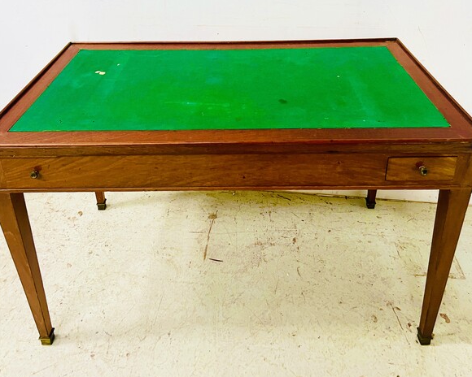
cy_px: 193
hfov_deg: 62.2
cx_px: 232
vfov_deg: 51.5
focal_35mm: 28
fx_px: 391
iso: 500
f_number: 1.5
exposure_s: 1/60
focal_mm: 5.7
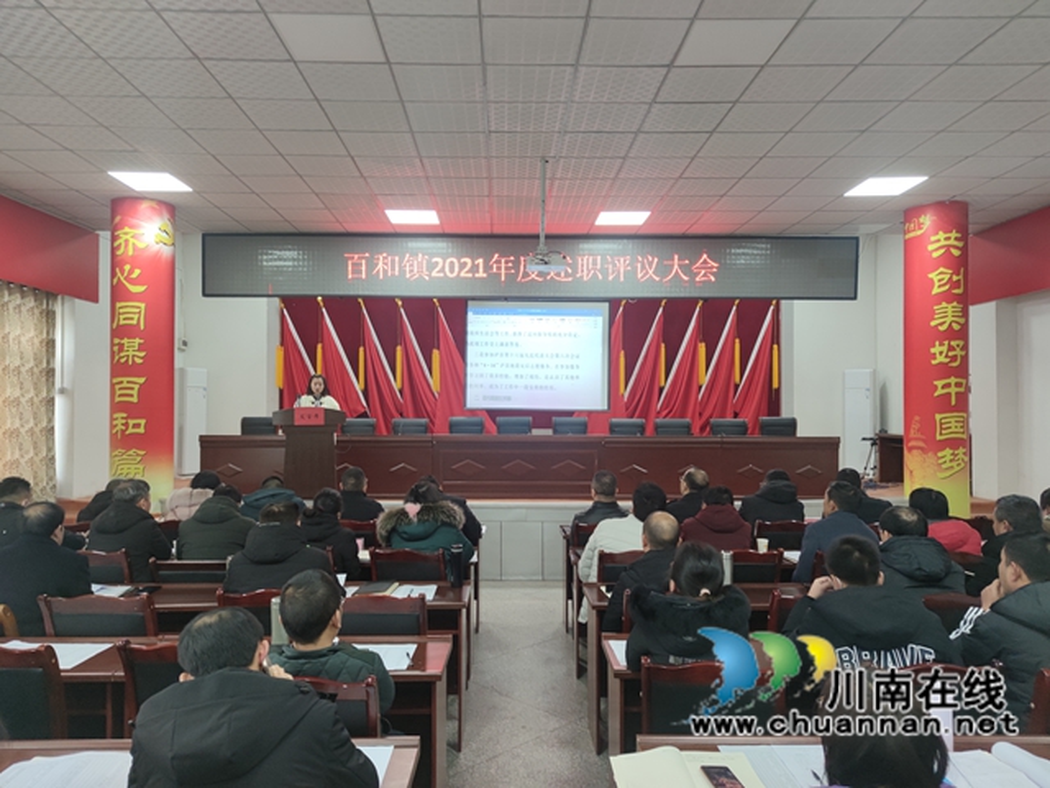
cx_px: 525
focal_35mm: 24
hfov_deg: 71.6
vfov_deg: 56.8
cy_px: 394
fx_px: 728
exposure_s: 1/60
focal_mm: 6.72
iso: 153
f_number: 1.69
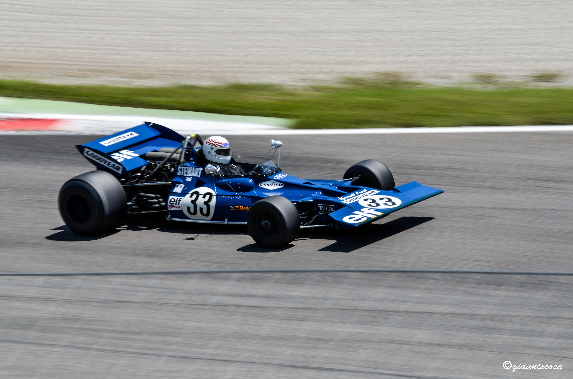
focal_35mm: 240
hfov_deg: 8.6
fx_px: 3812
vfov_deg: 5.7
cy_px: 190
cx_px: 286
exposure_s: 1/80
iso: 100
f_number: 22
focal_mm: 160
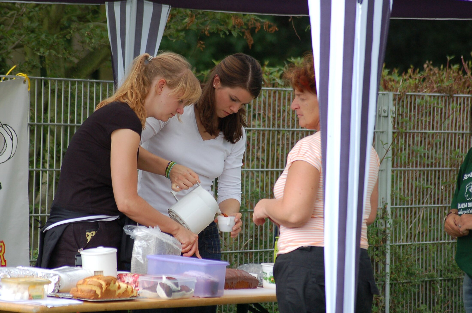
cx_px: 236
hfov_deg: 8.1
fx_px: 3337
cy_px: 156
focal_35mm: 255
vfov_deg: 5.4
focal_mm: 170
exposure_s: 1/500
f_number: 4.8
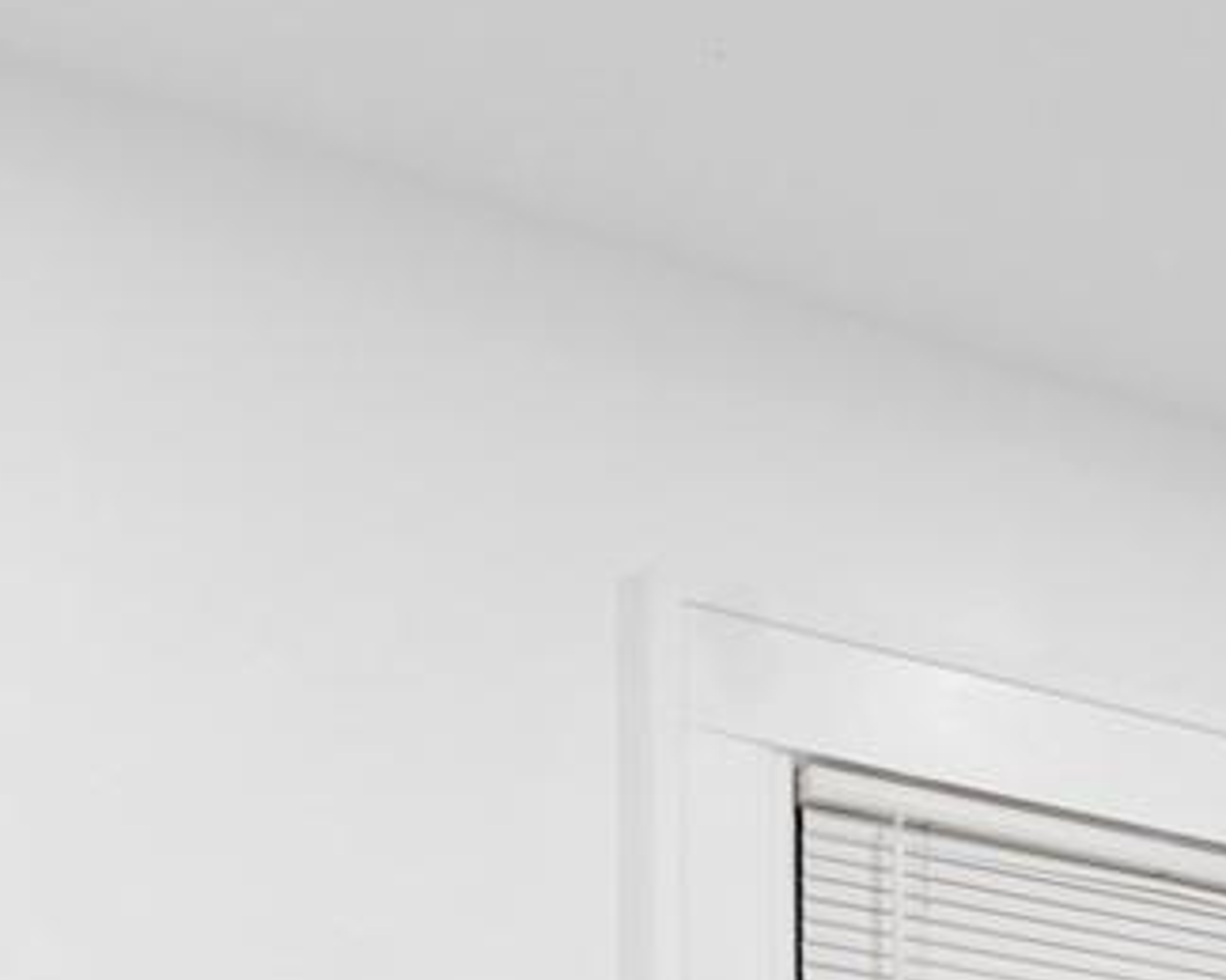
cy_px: 2015
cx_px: 1907
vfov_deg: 14.8
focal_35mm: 83
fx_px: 3011
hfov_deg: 19.6
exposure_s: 1/3
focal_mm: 14
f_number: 10
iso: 400
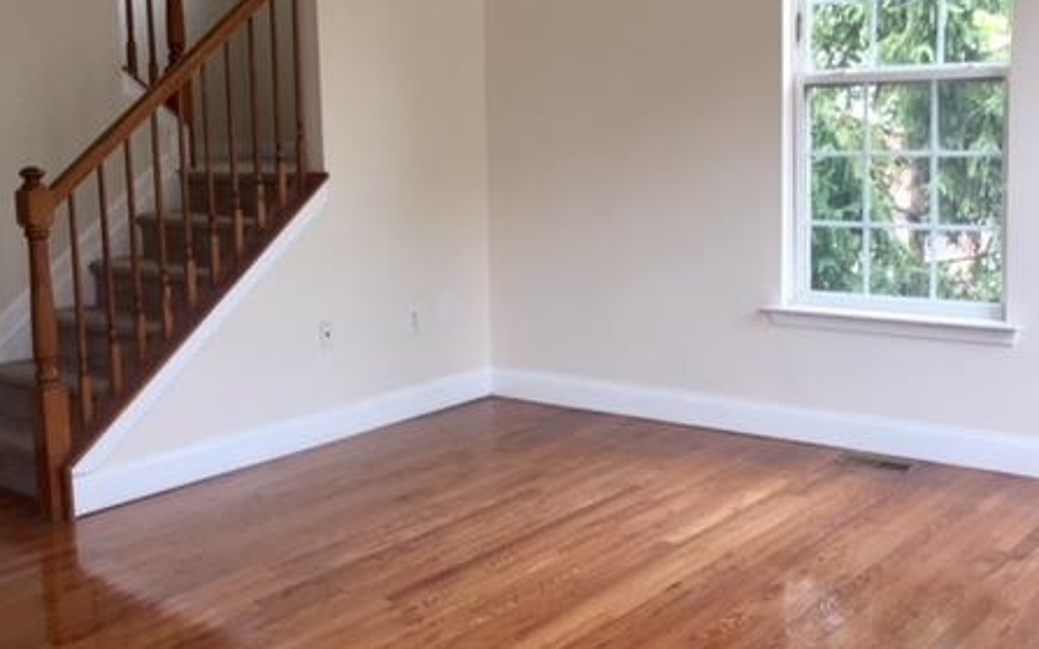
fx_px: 1245
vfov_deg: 29.1
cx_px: 593
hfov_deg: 45.2
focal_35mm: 44
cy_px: 247
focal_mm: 4.15
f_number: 2.2
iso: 40
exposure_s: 1/60
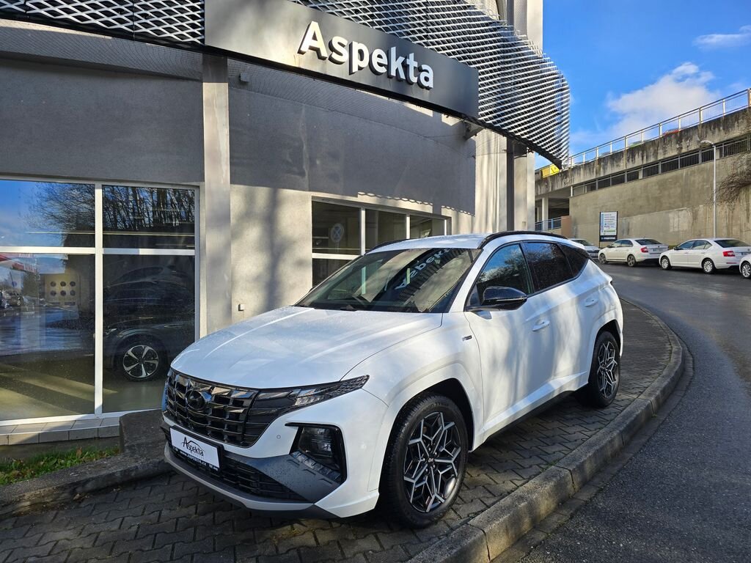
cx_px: 376
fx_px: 499
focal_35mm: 23
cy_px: 282
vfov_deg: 58.9
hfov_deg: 73.9
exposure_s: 1/282
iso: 12
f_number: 1.7
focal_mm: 6.3
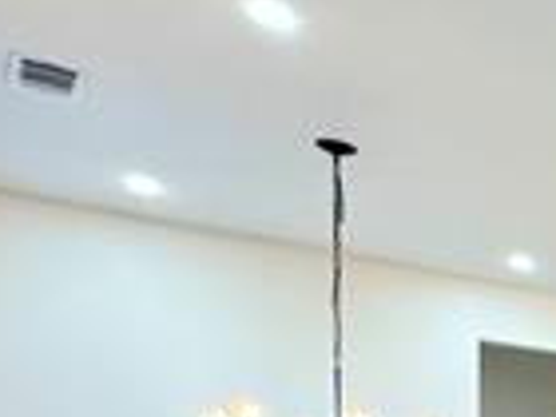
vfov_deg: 20.6
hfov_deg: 19.8
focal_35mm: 64
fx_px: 1028
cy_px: 564
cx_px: 1056
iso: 200
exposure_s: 1/60
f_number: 2.2
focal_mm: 2.22
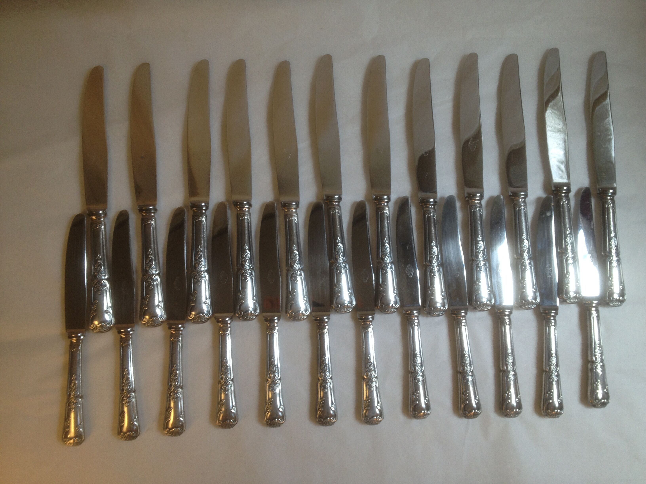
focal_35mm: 35
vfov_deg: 40.7
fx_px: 653
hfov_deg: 52.6
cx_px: 323
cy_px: 242
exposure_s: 1/60
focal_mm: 4.28
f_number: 2.4
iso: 50
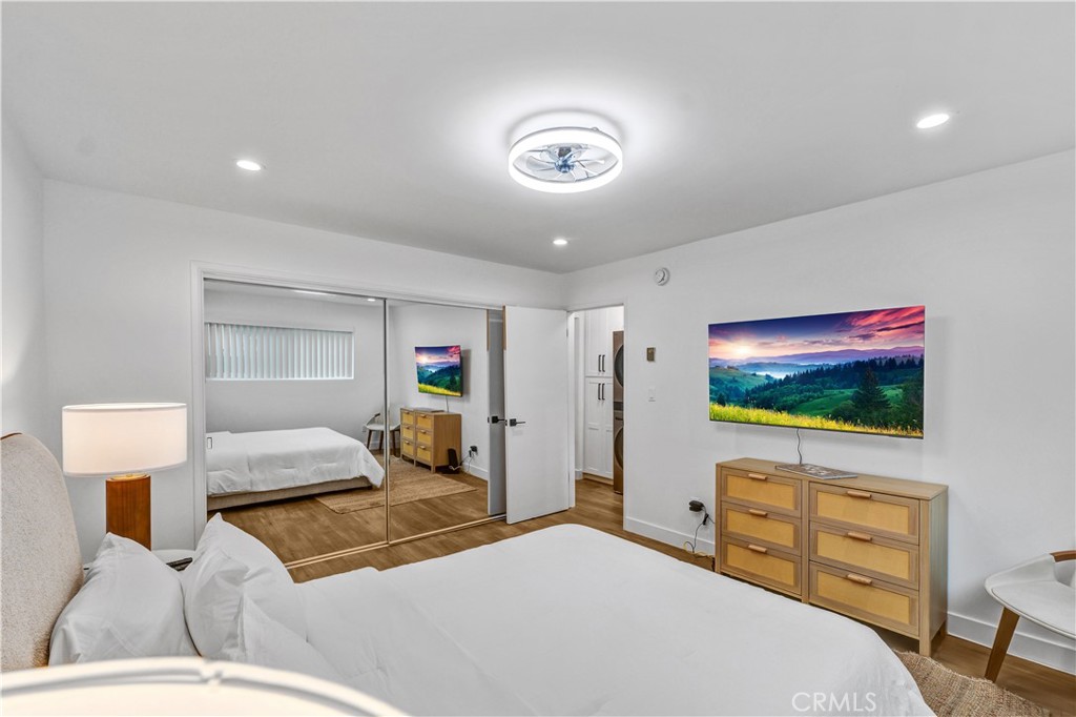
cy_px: 358
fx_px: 448
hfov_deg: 100.4
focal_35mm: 15
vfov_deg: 77.3
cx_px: 538
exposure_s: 1/50
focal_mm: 15
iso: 320
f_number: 8
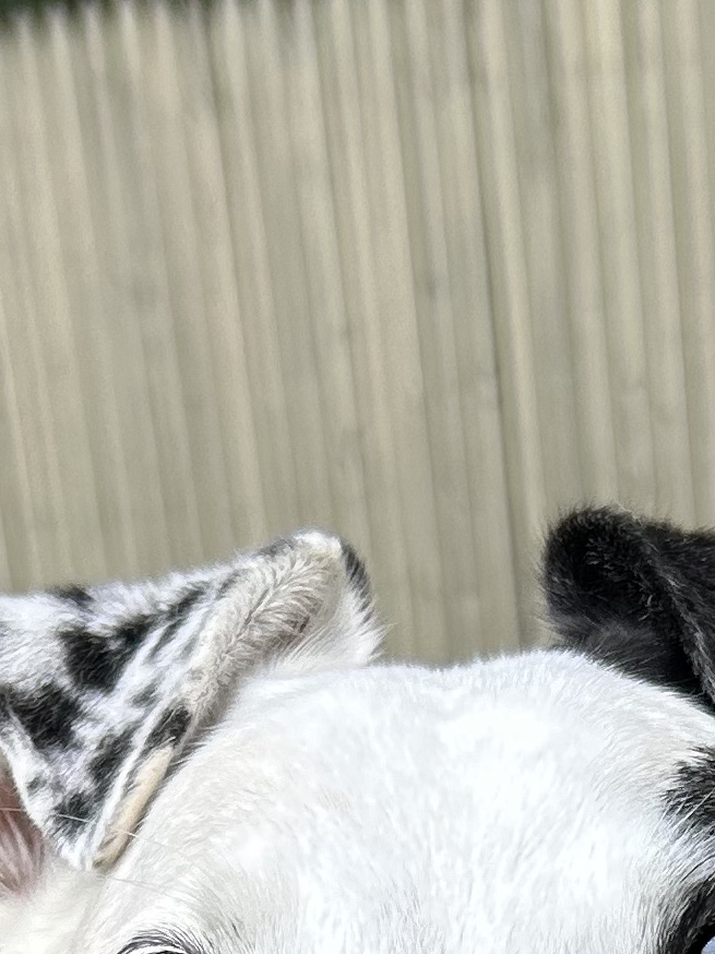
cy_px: 1718
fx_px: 3306
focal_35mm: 120
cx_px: 577
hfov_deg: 12.3
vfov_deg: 14.4
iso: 50
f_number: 1.5
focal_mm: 5.7
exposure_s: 1/1038
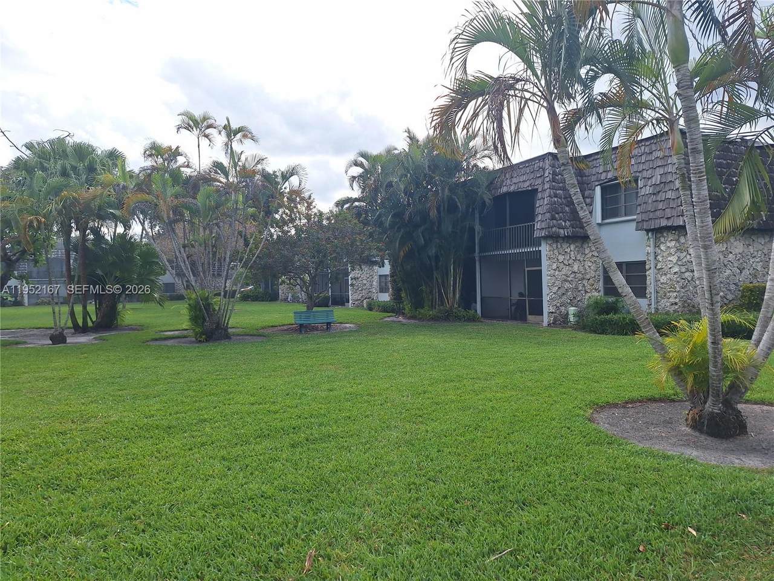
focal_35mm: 23
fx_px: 514
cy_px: 290
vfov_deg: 58.9
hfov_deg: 73.9
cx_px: 387
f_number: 1.8
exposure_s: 1/2183
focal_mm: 5.54
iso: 40
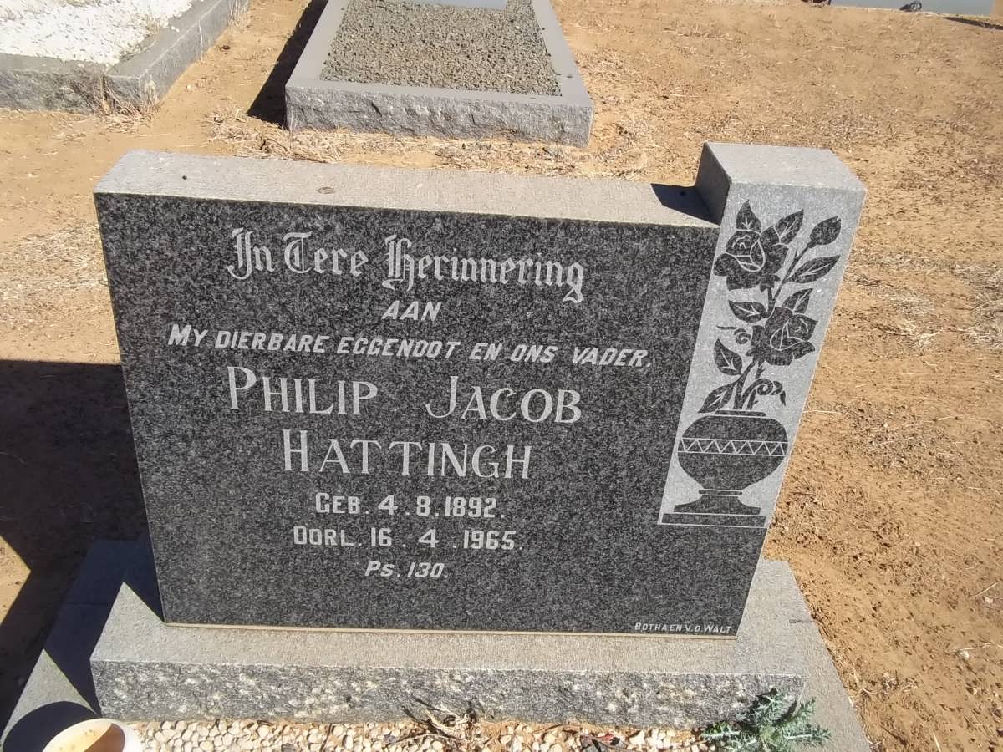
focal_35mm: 32
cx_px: 502
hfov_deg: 56.8
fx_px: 927
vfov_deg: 44.2
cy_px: 376
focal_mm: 5.7
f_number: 5.5
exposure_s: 1/400
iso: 80
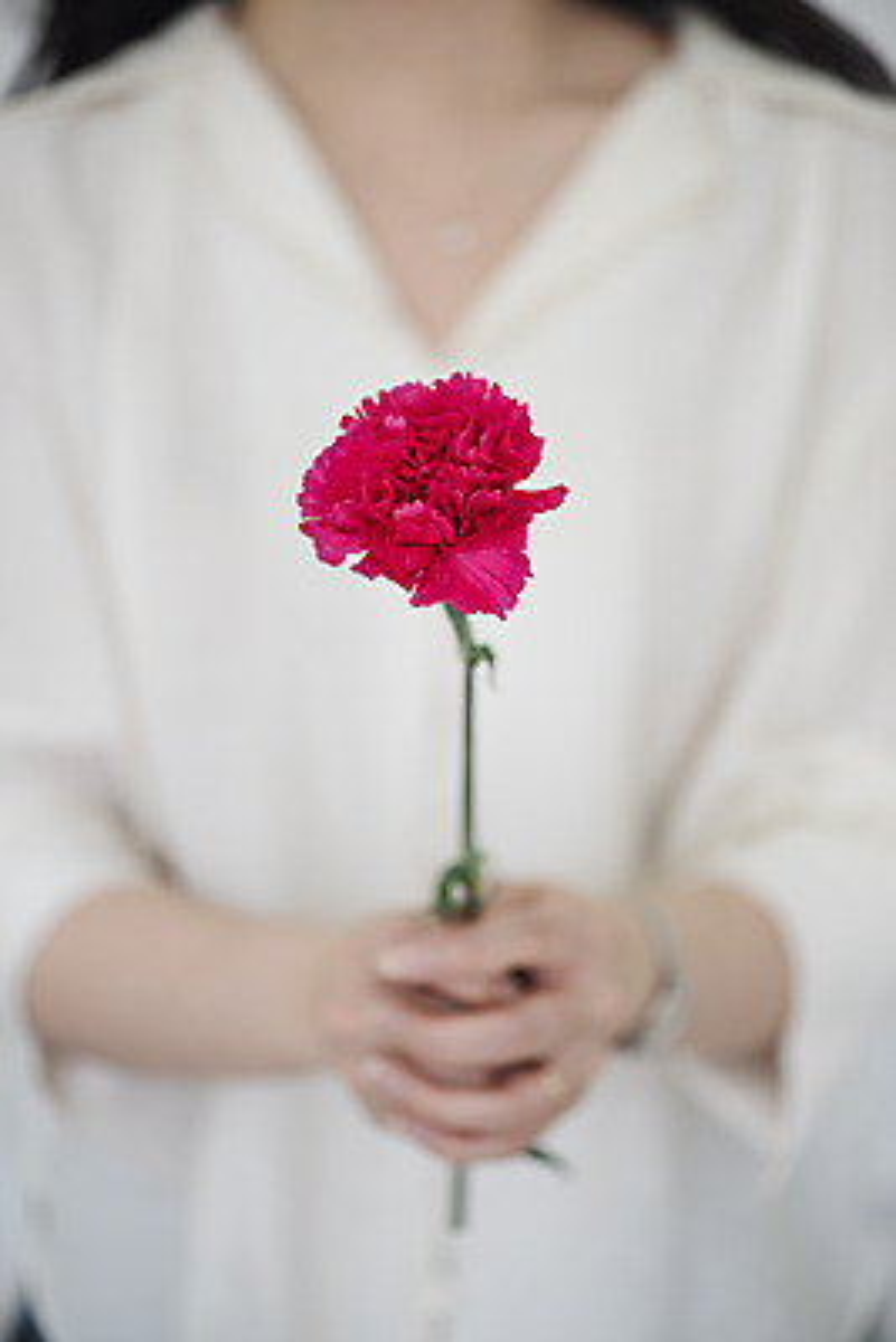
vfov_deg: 19.4
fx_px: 3916
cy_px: 671
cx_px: 448
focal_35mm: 105
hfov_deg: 13.1
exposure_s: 1/640
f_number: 3
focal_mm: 105
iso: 800
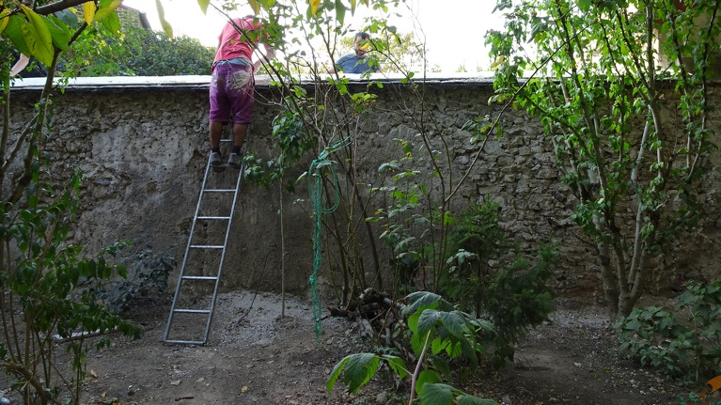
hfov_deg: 69.9
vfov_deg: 42.6
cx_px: 358
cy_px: 155
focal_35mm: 27
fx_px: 516
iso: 80
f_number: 3.5
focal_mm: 4.1
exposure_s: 1/100
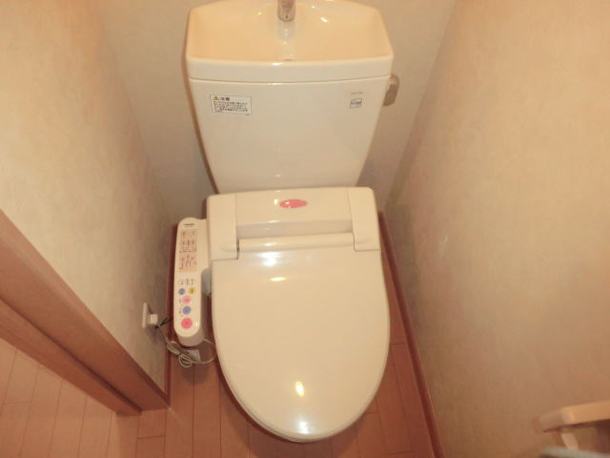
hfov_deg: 71.6
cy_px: 229
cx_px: 305
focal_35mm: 24
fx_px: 423
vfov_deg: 56.8
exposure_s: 1/60
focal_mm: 4.3
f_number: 3.2
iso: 400
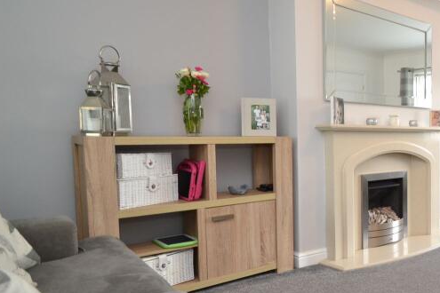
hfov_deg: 48.3
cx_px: 451
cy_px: 160
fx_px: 379
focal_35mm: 31
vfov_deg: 42.3
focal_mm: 10
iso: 450
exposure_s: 1/60
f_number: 3.5
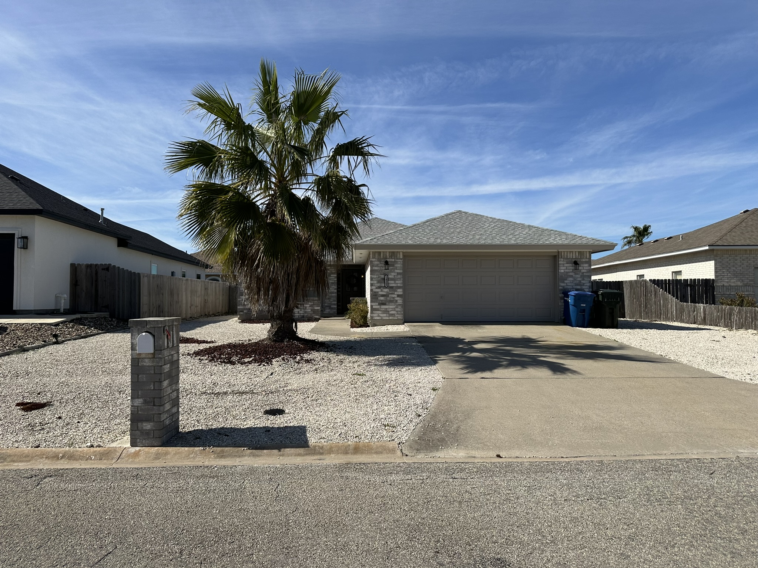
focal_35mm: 24
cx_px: 379
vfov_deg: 56.8
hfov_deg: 71.6
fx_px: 526
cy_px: 284
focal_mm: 6.86
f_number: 1.78
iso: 80
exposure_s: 1/6211
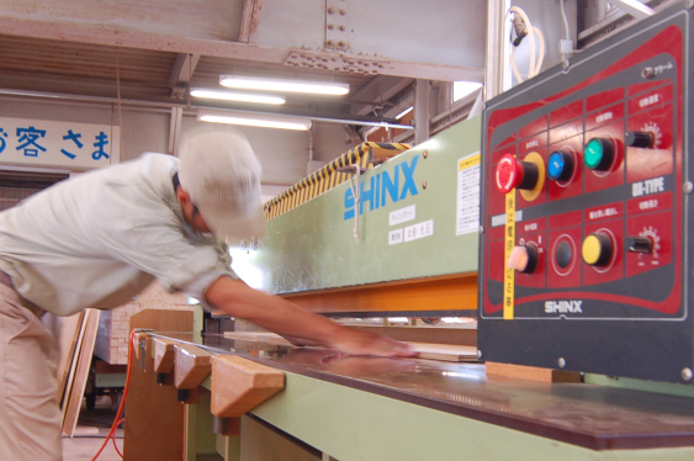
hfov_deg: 47.5
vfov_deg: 32.4
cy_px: 302
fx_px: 788
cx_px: 332
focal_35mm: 41
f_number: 6.3
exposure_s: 1/20
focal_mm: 15
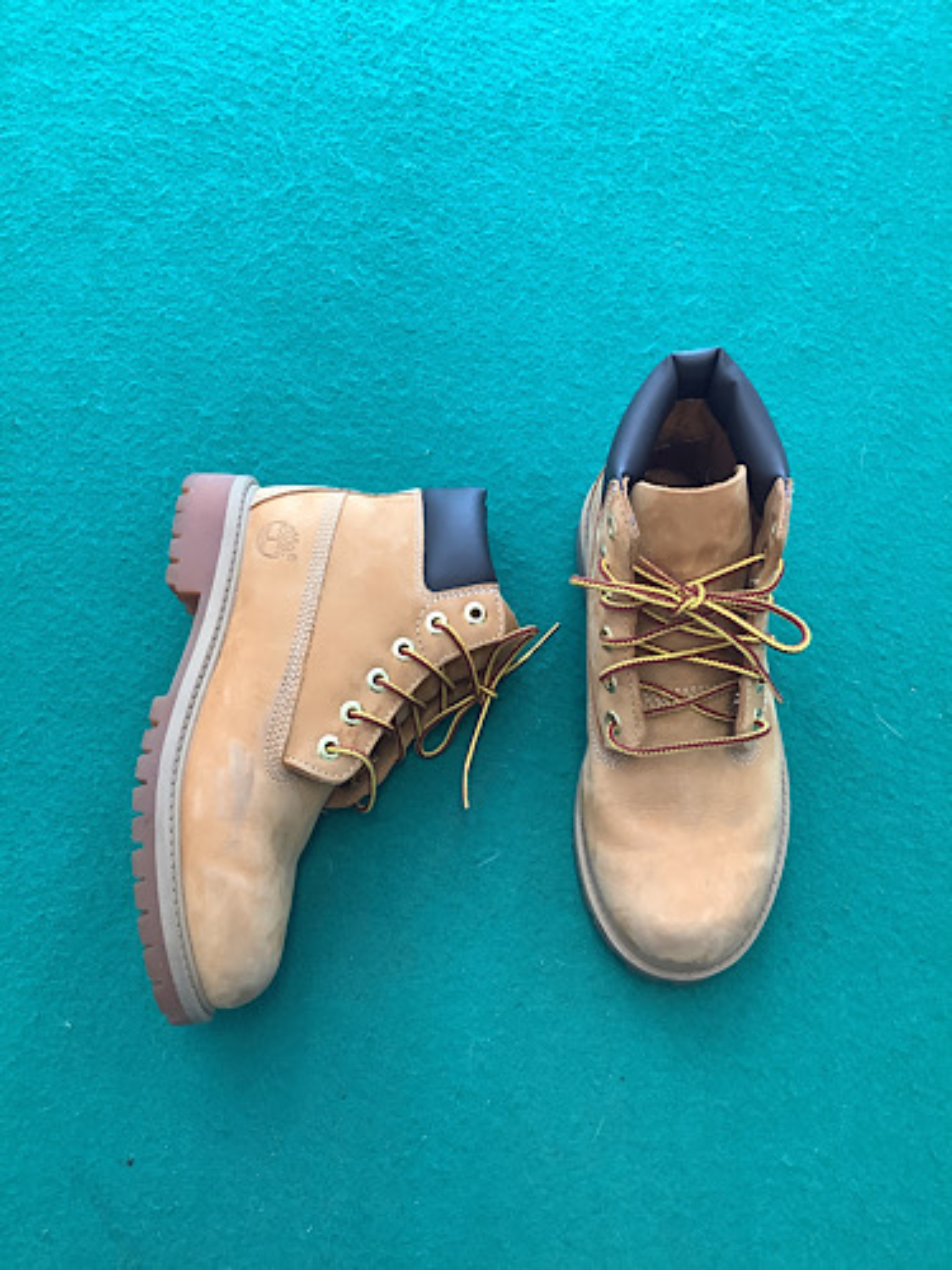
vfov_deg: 58.4
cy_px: 635
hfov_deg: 45.4
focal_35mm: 31
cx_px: 476
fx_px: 1137
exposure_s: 1/50
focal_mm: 3.3
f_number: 2.4
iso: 100
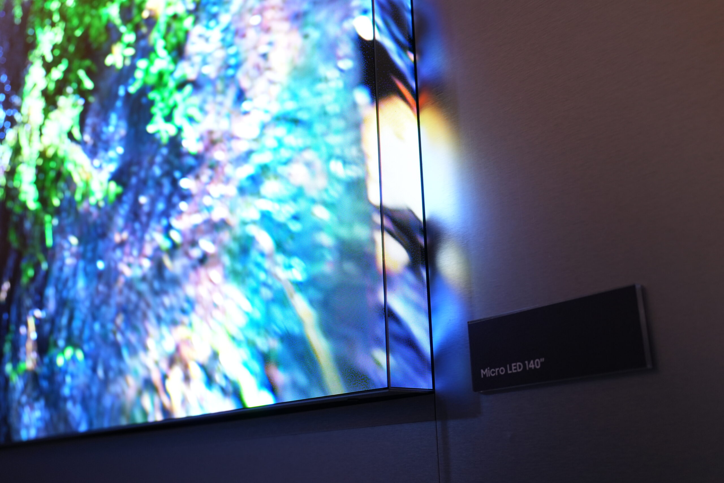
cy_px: 242
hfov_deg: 49.6
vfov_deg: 34.2
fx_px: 784
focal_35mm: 39
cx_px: 362
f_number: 5.6
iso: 400
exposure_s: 1/25
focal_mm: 26
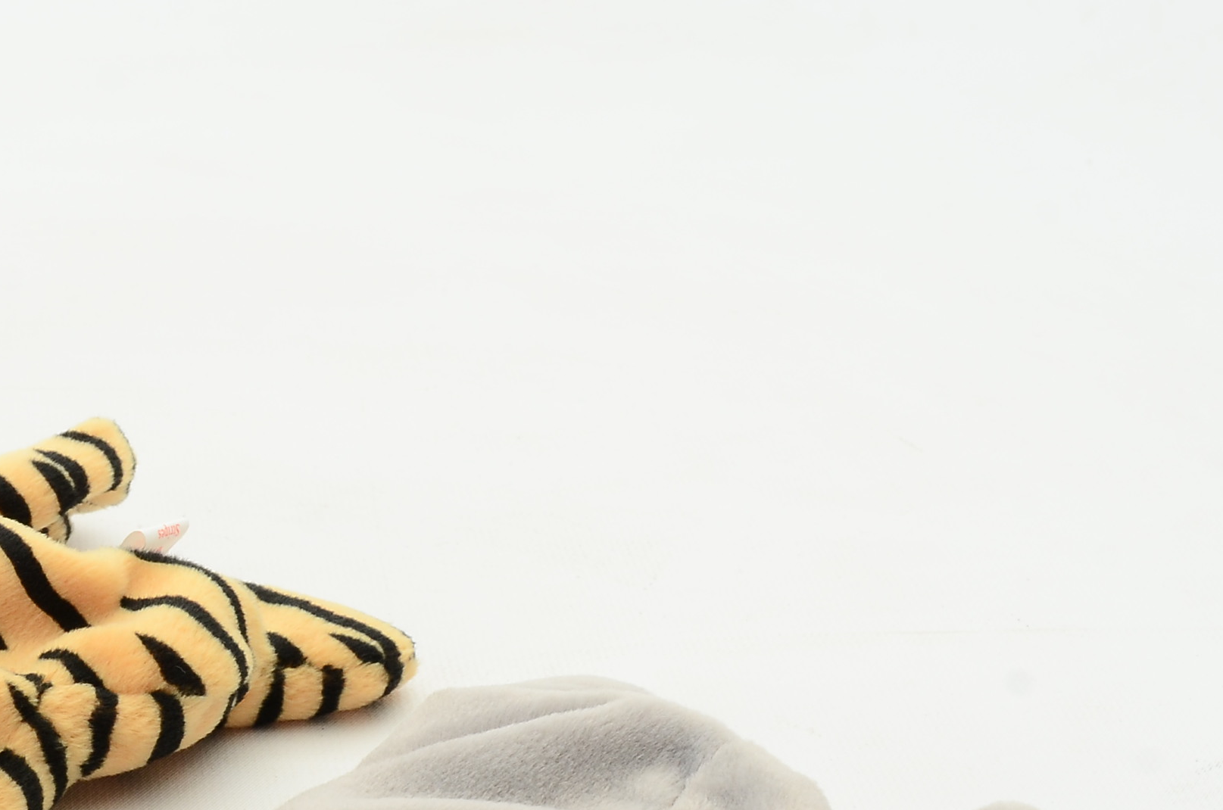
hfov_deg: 19.2
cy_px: 799
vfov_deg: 13.1
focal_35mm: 103
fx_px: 3492
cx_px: -76
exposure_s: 1/80
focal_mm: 30
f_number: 13
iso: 250
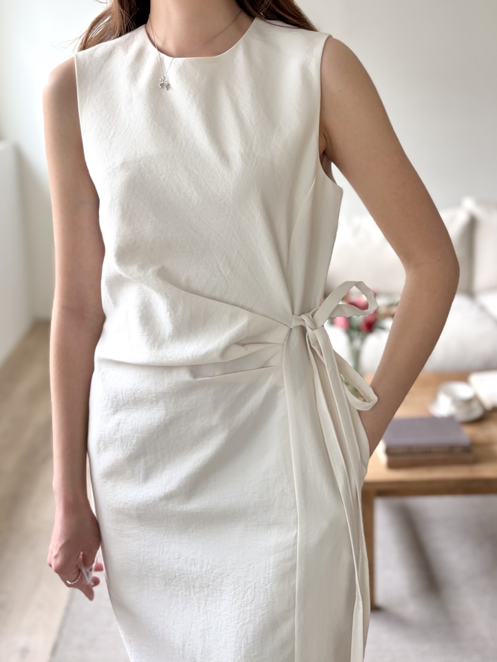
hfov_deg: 51.3
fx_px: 517
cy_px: 323
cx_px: 241
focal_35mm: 27
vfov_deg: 65.3
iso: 64
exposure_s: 1/120
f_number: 1.6
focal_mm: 5.96
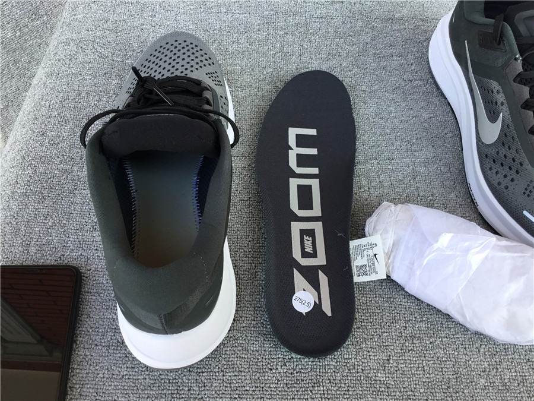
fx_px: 478
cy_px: 200
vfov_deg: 45.4
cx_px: 267
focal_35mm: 31
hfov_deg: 58.4
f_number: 2.4
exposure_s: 1/100
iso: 25
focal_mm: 3.3
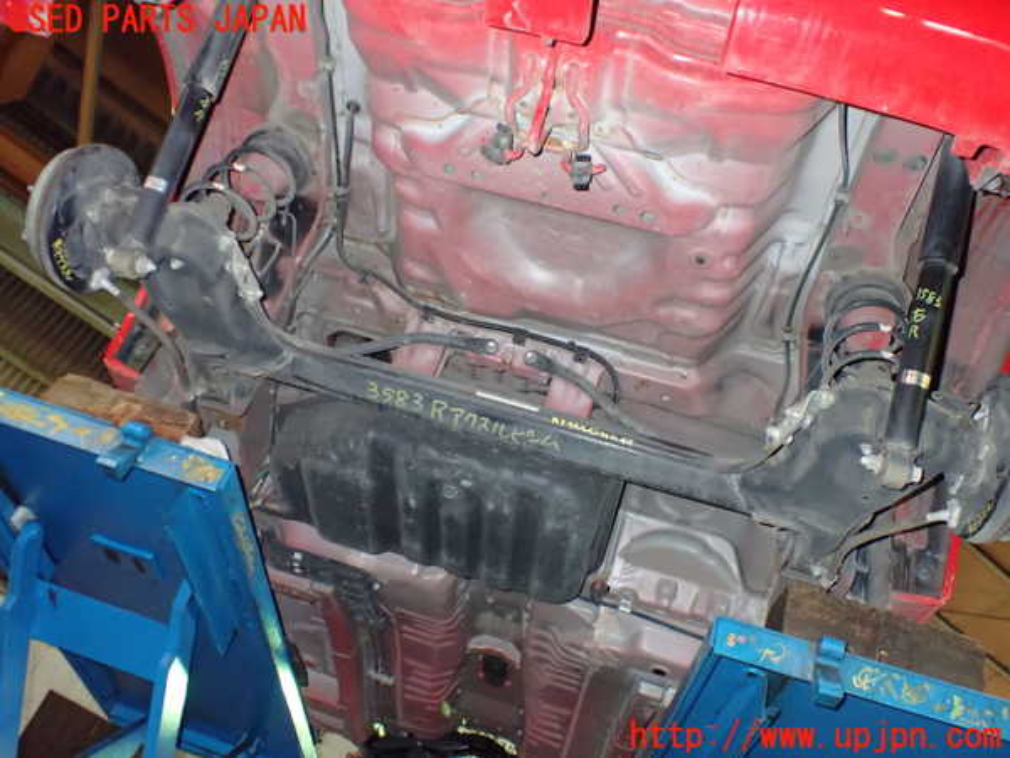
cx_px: 505
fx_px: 934
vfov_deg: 44.2
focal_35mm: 32
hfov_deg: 56.8
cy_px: 379
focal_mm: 5.79
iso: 1250
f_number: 7.1
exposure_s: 1/30
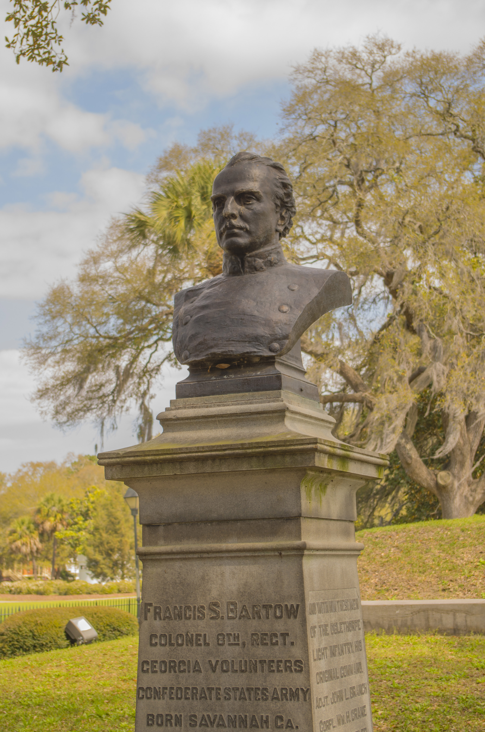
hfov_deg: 21.1
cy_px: 366
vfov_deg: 31.5
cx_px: 242
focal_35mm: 64
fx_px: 1299
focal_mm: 42.5
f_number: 5.6
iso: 200
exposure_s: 1/125
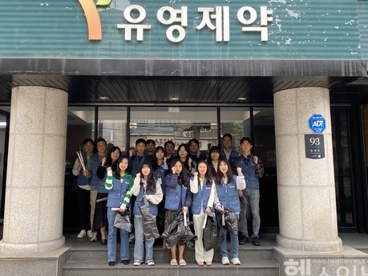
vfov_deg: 41.7
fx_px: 361
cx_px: 176
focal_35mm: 34
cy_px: 121
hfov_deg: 53.9
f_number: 1.8
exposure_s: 1/121
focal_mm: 4.25
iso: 100
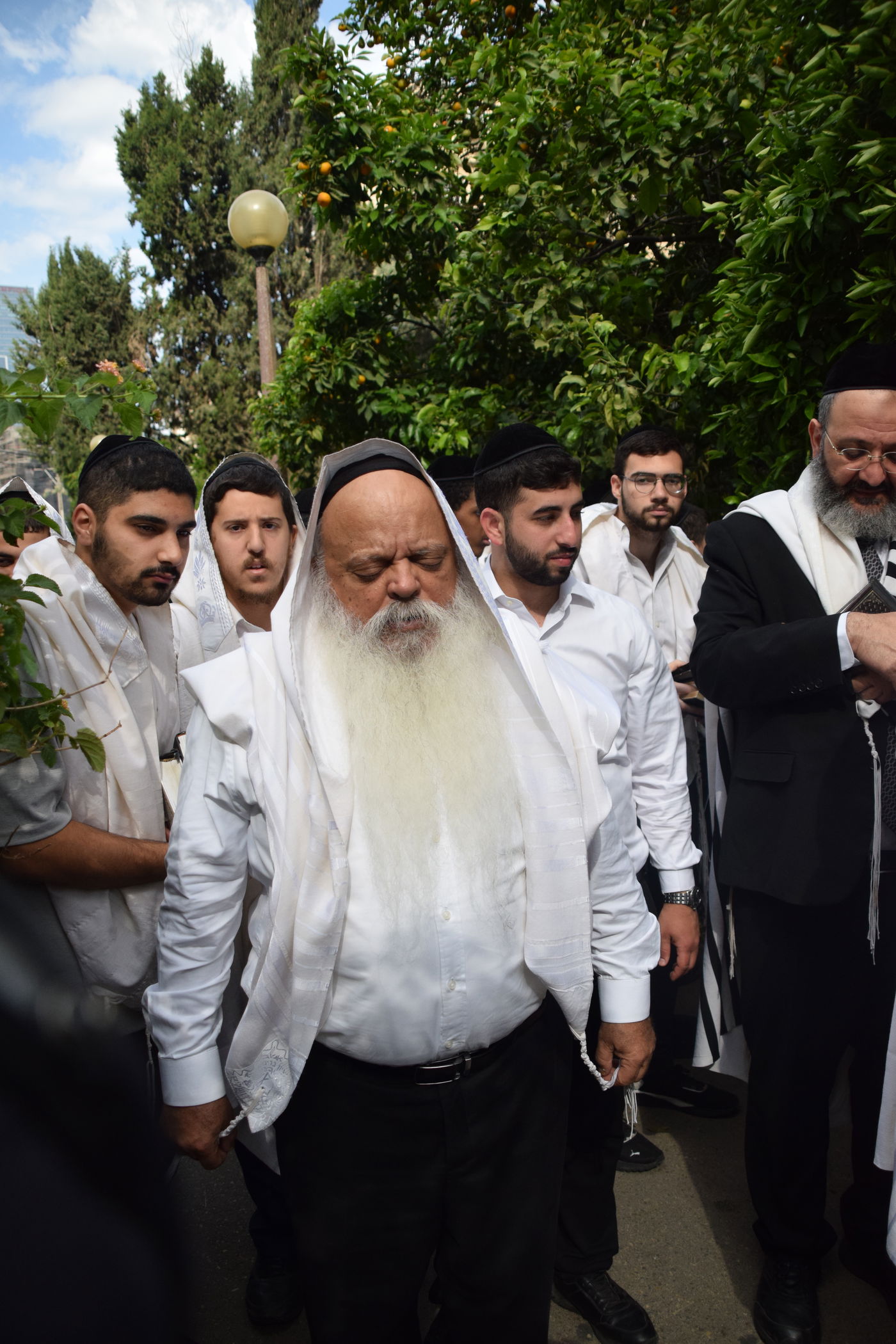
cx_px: 448
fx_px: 1120
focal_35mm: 30
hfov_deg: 43.6
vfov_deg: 61.9
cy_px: 672
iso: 800
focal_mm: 20
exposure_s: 1/4000
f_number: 3.5
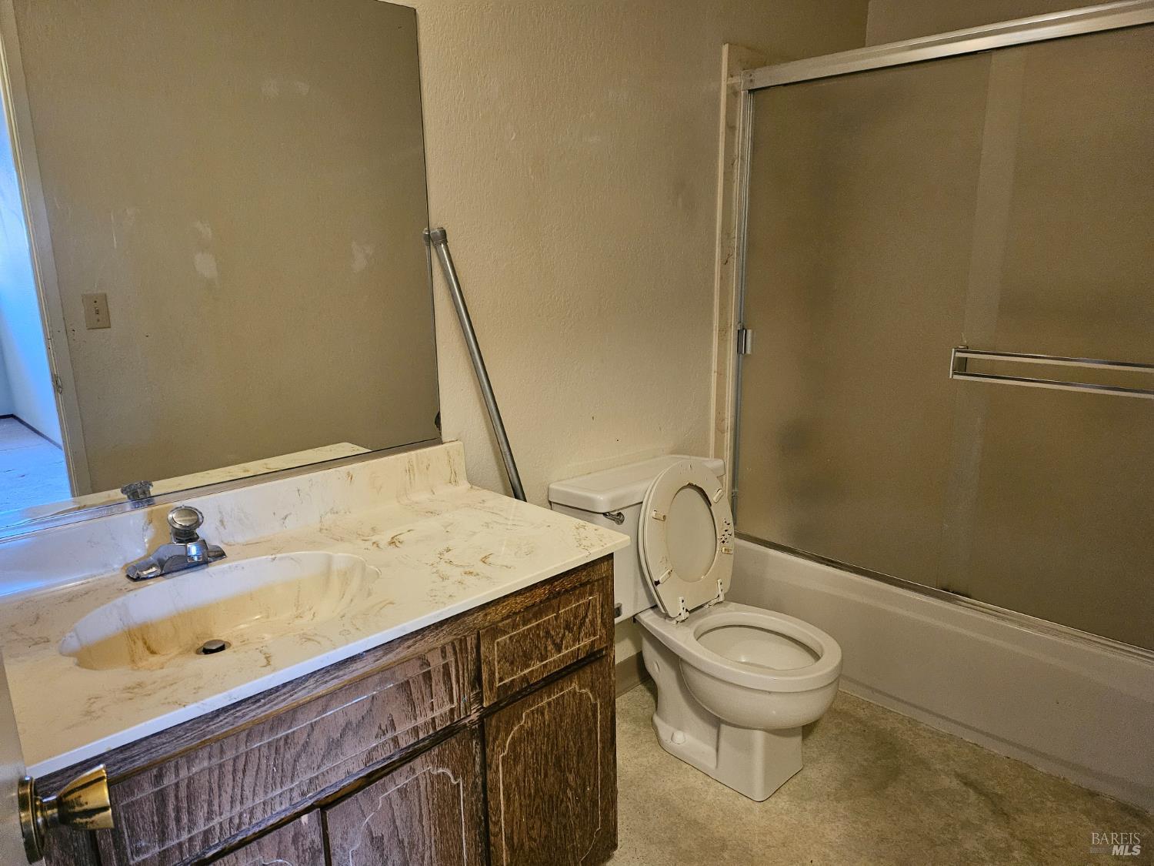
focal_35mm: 24
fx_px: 800
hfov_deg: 71.6
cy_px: 433
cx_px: 577
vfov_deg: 56.8
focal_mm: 5
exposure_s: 1/60
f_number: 1.8
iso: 800
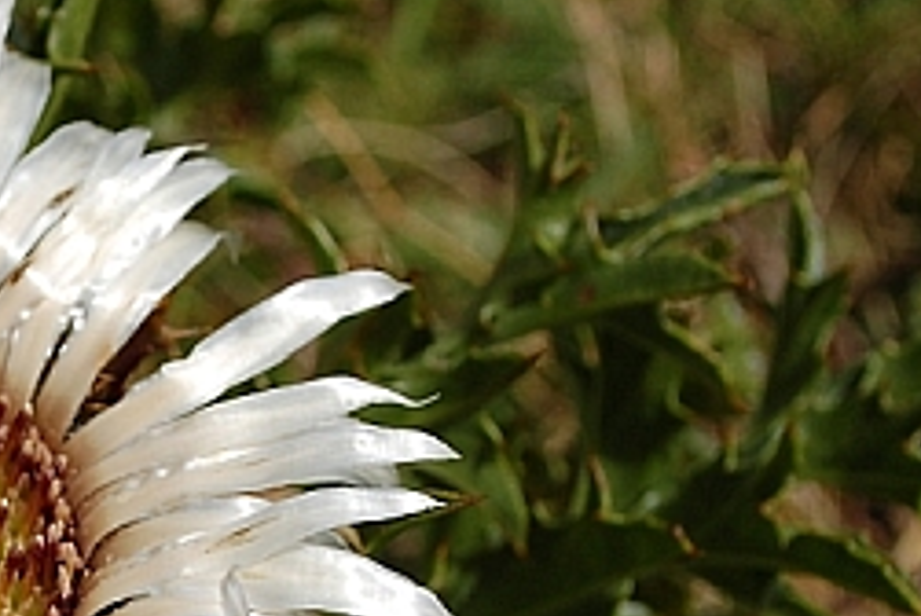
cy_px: 565
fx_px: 3483
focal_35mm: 136
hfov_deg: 14.6
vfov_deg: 10.1
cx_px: -169
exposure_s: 1/1000
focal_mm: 38
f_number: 8
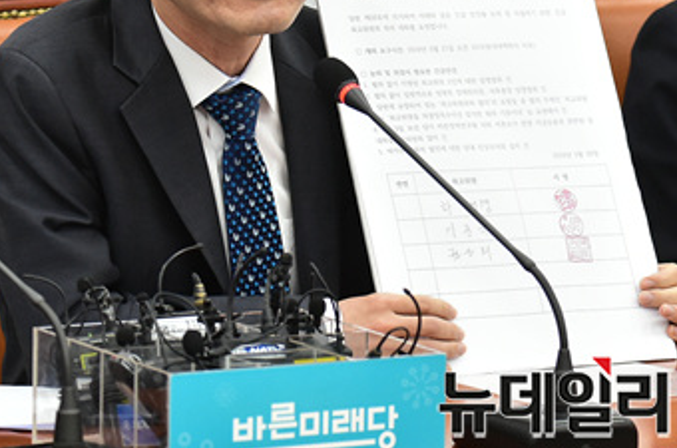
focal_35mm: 254
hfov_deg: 8.1
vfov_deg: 5.4
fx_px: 4765
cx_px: 550
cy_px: 58
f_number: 5.6
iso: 5000
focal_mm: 135
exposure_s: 1/250
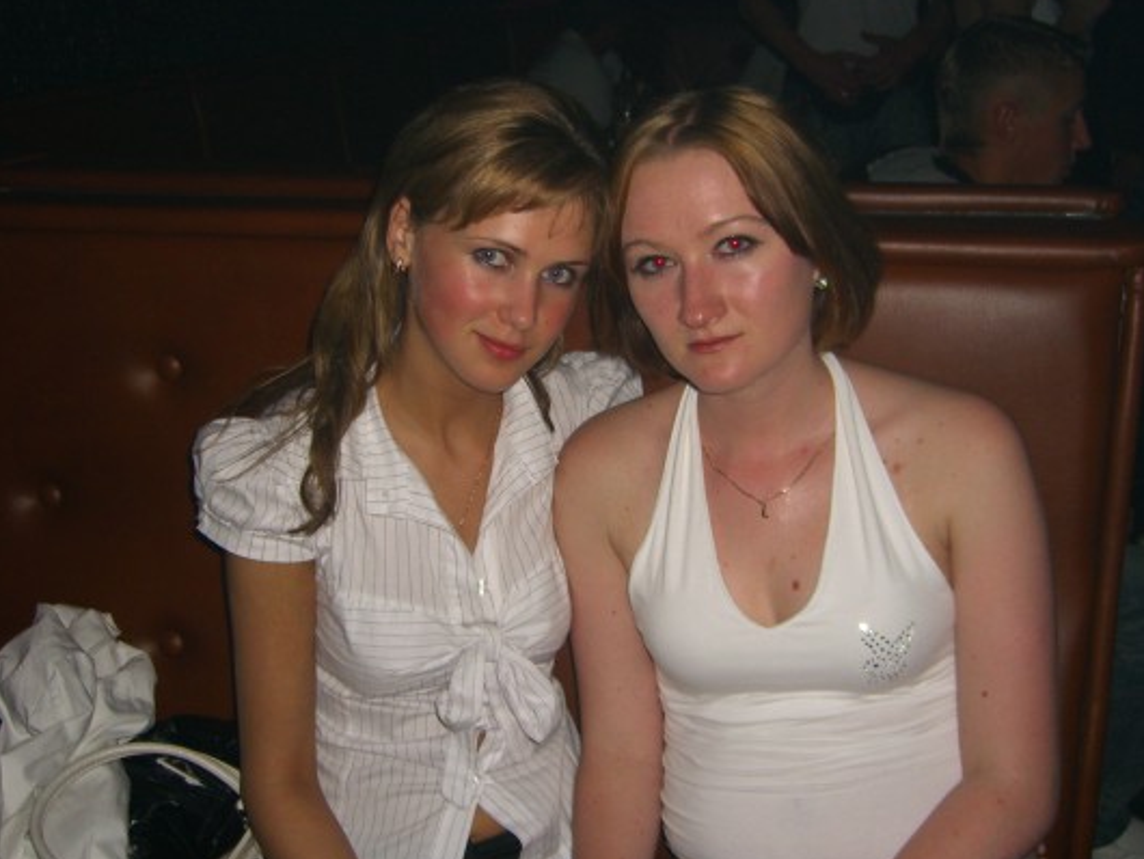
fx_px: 1422
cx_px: 591
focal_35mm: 43
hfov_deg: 43.8
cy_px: 423
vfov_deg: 33.6
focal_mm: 7.9
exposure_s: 1/60
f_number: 2.8
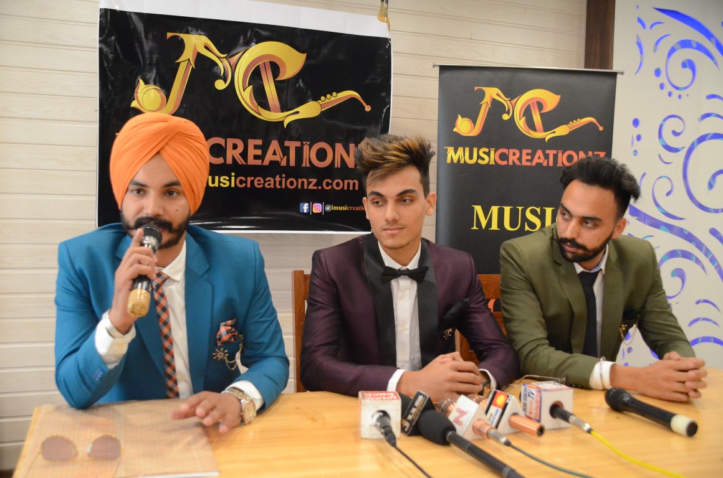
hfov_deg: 53.2
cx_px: 362
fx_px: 721
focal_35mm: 36
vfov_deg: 36.7
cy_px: 239
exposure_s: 1/200
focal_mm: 24
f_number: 4
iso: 4000
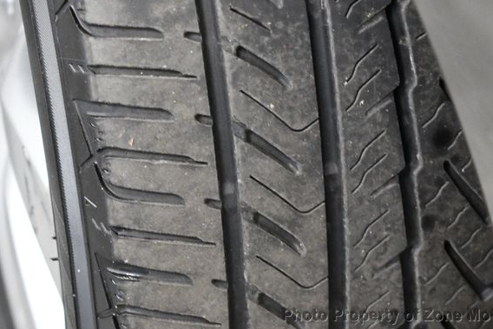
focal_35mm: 124
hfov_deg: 16.5
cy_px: 146
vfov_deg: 11.1
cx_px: 272
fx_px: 1700
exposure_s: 1/60
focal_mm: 55
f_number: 5.6
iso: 5000
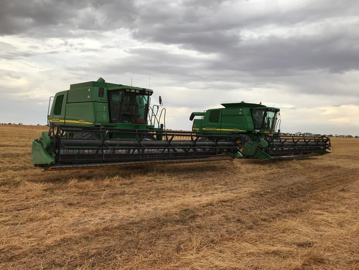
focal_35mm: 28
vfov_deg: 49.7
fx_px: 290
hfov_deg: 63.4
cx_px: 180
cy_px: 135
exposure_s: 1/1259
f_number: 1.8
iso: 20
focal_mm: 3.99
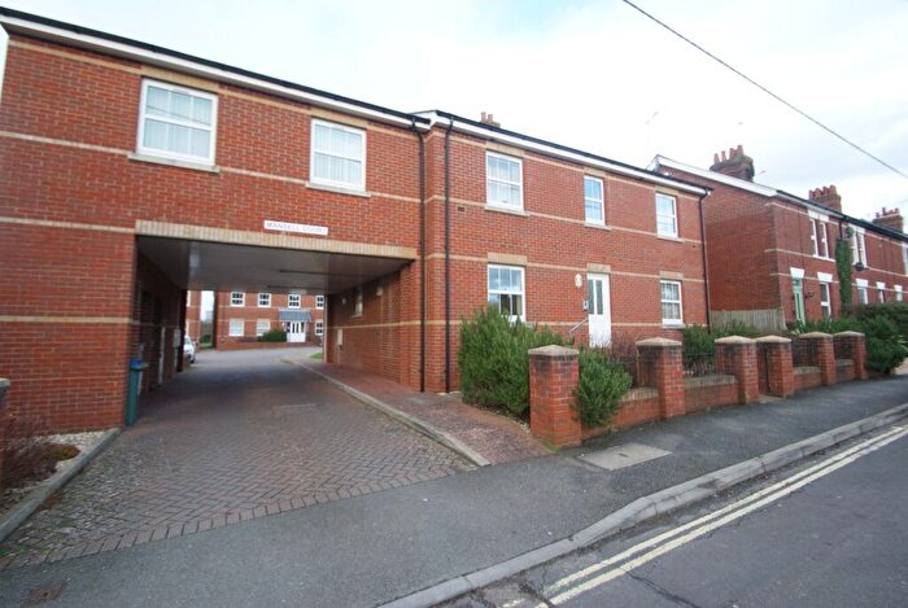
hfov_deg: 100.3
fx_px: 379
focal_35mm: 15
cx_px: 454
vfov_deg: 77.5
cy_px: 304
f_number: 5
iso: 100
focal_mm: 10
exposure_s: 1/50
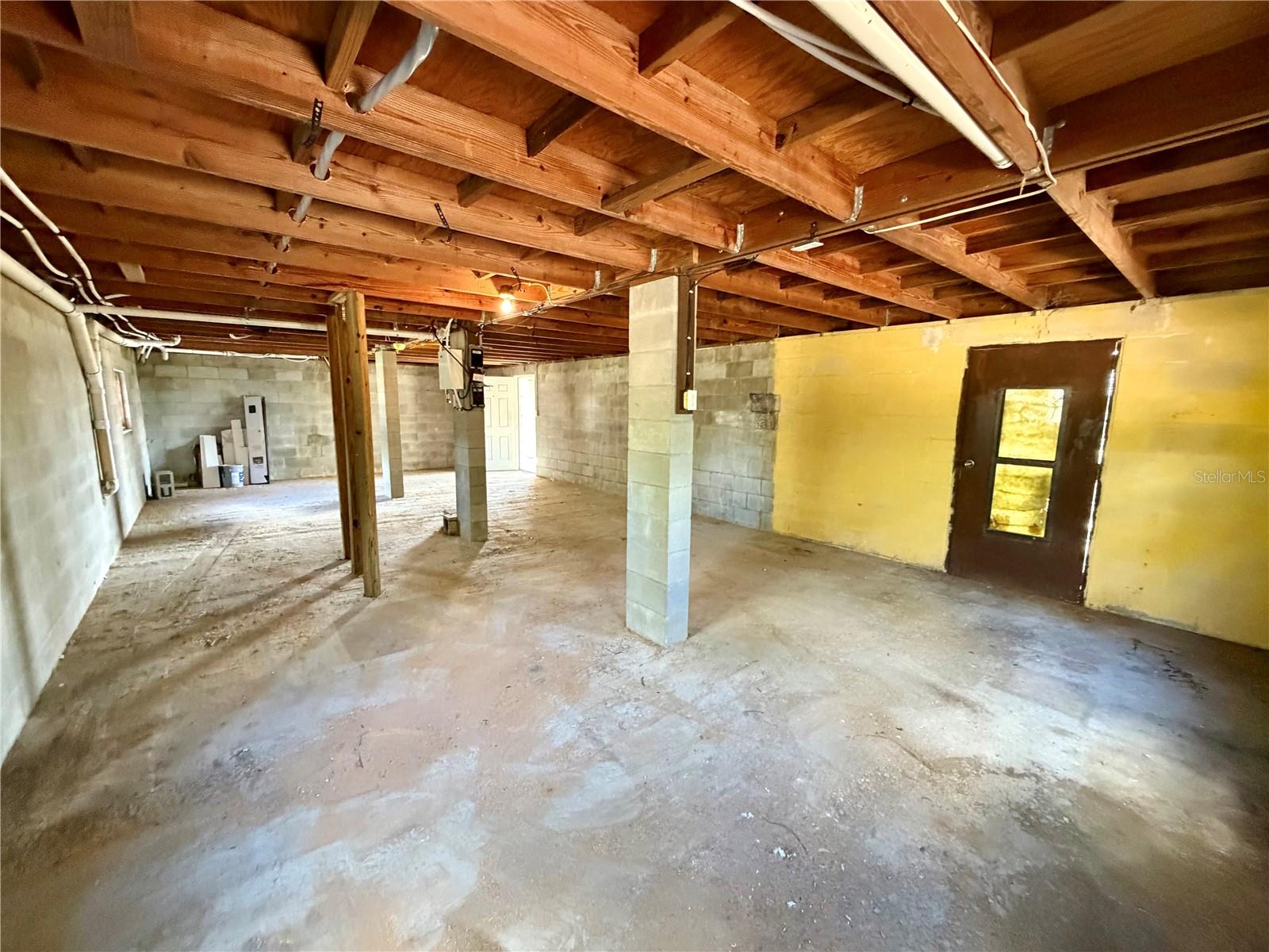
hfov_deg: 102.1
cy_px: 476
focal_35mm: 14
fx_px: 513
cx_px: 634
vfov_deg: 85.7
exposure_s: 1/60
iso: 800
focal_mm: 2.22
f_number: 2.2
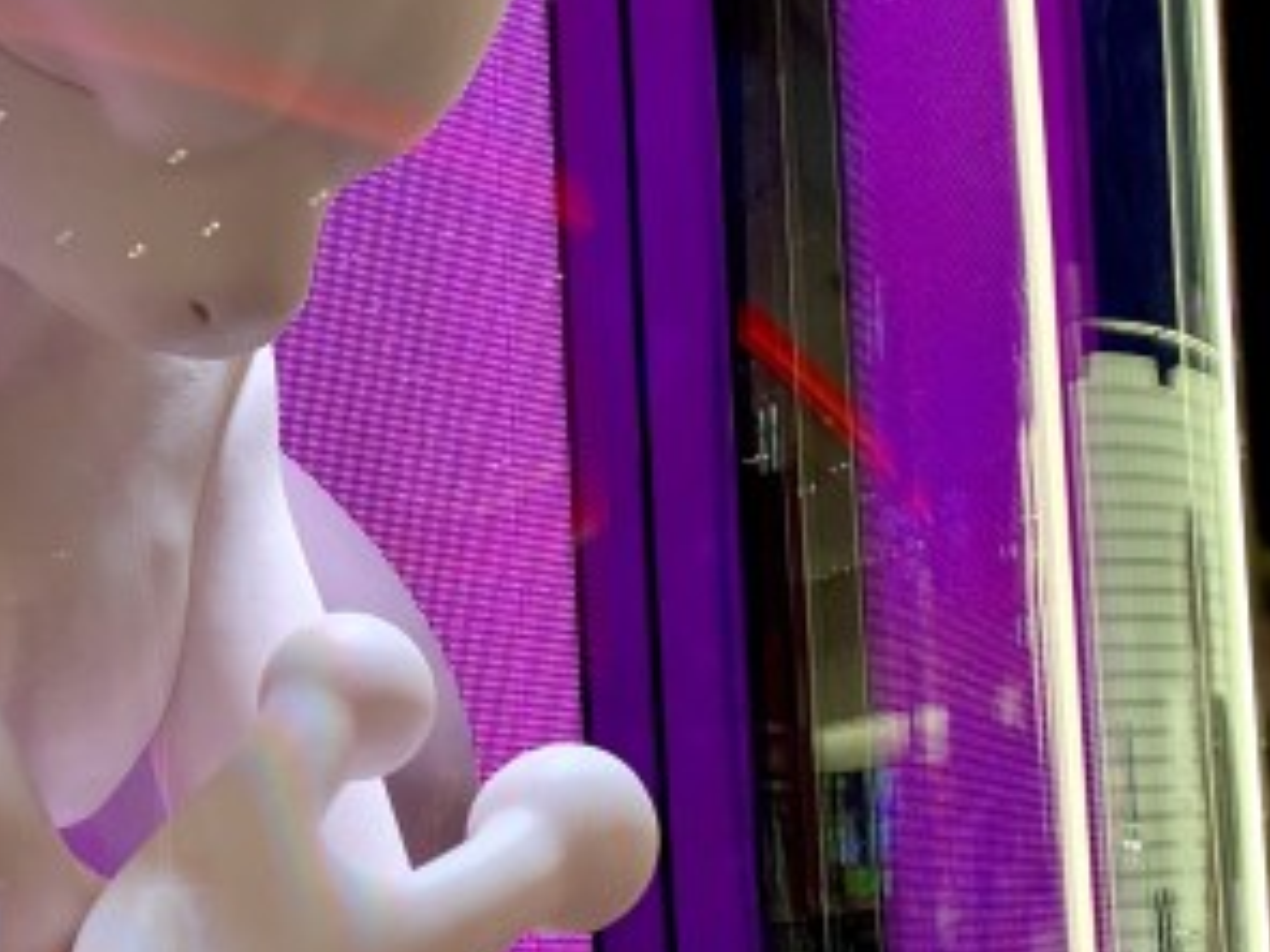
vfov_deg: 10.8
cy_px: 448
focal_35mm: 137
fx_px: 5026
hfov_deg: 14.2
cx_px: 77
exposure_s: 1/102
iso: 50
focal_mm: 6
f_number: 2
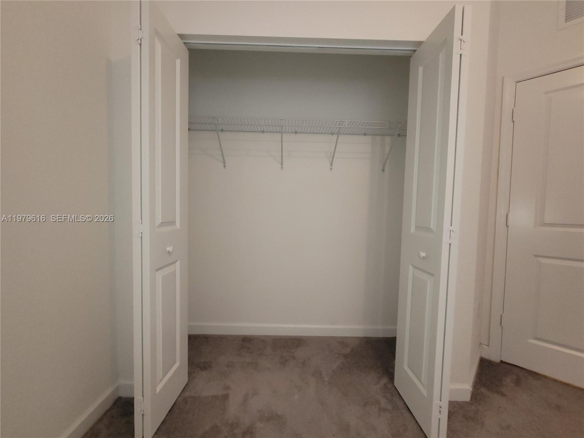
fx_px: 219
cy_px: 219
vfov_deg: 89.9
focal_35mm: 13
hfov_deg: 106.2
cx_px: 292
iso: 250
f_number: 2.2
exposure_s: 1/60
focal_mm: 2.2
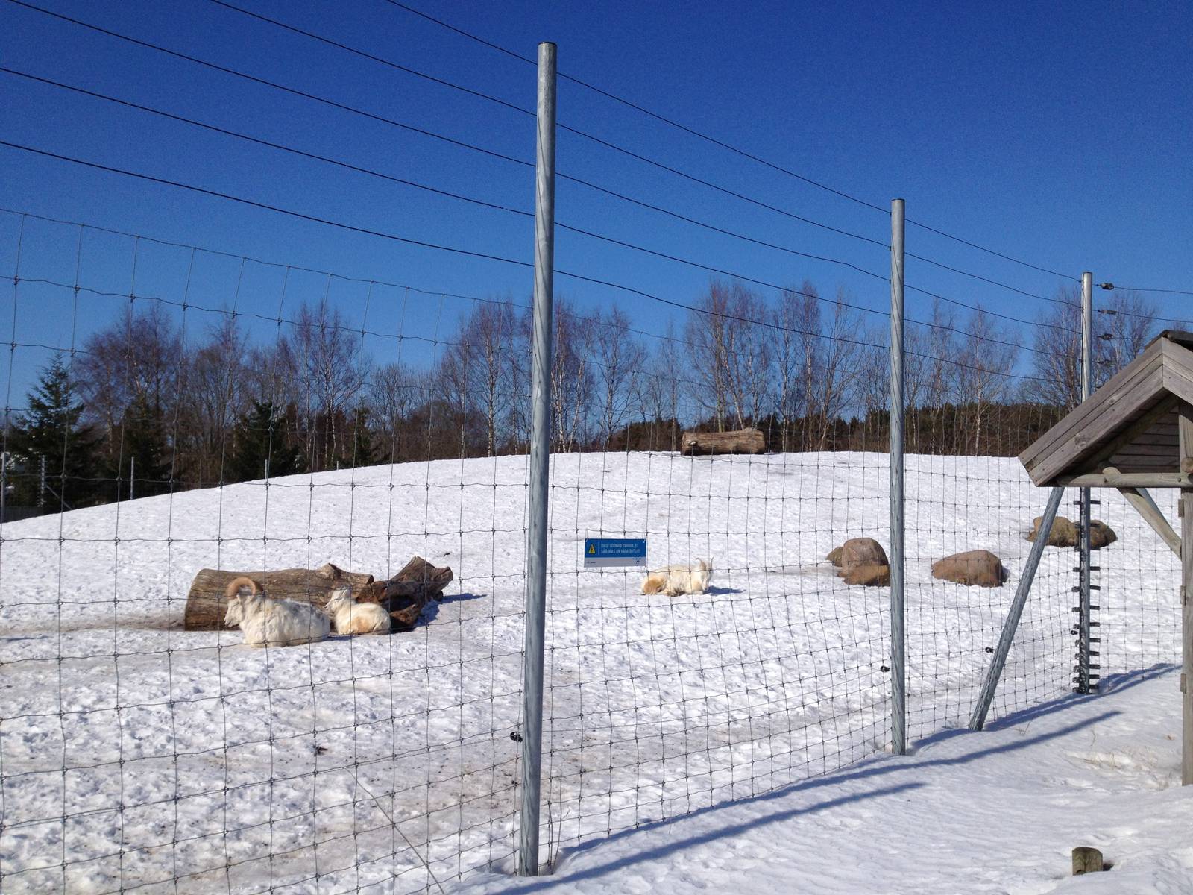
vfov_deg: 40.7
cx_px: 596
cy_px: 448
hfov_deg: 52.6
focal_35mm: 35
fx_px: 1206
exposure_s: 1/5025
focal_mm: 4.28
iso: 50
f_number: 2.4
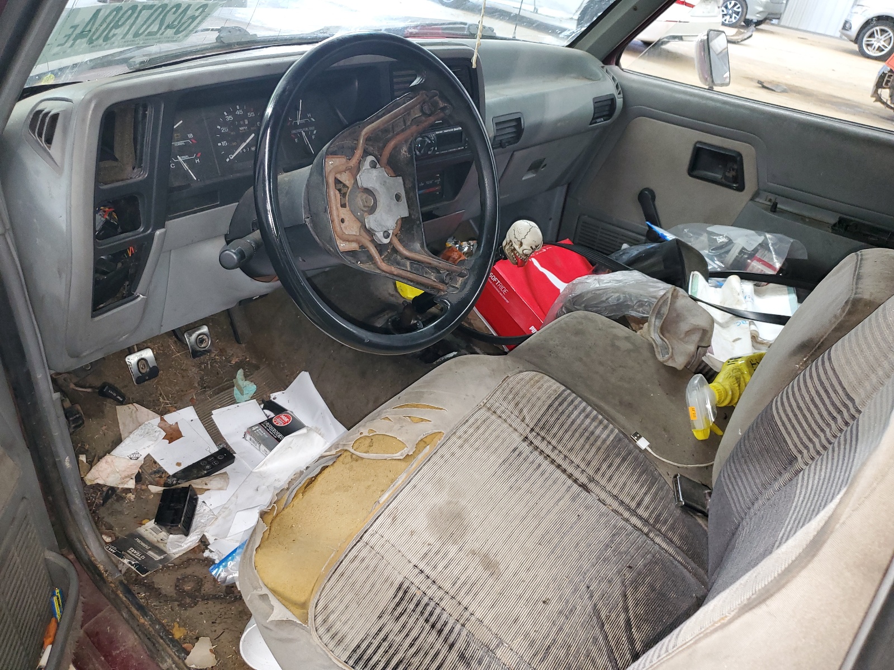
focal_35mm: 26
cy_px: 335
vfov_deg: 53.1
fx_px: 671
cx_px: 447
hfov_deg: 67.3
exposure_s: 1/40
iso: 124
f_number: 1.5
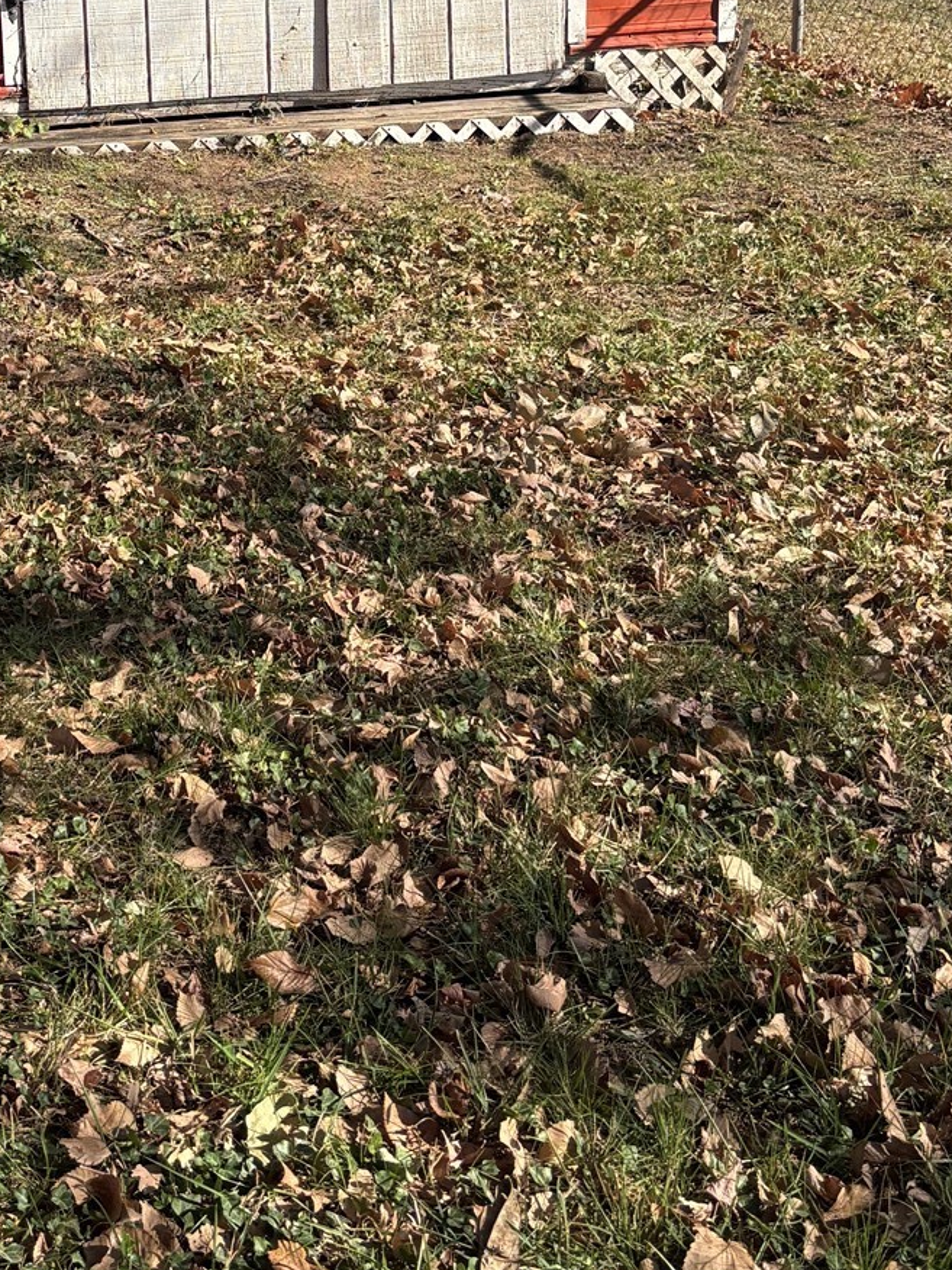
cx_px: 241
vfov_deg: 32.1
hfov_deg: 25.4
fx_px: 2090
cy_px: 129
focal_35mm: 57
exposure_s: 1/2513
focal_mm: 5.96
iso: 50
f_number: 1.6
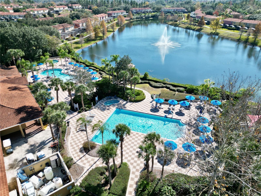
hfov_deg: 71.6
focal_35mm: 24
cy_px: 98
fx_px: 181
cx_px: 130
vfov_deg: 56.8
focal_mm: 6.72
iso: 200
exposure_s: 1/2000
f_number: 1.7
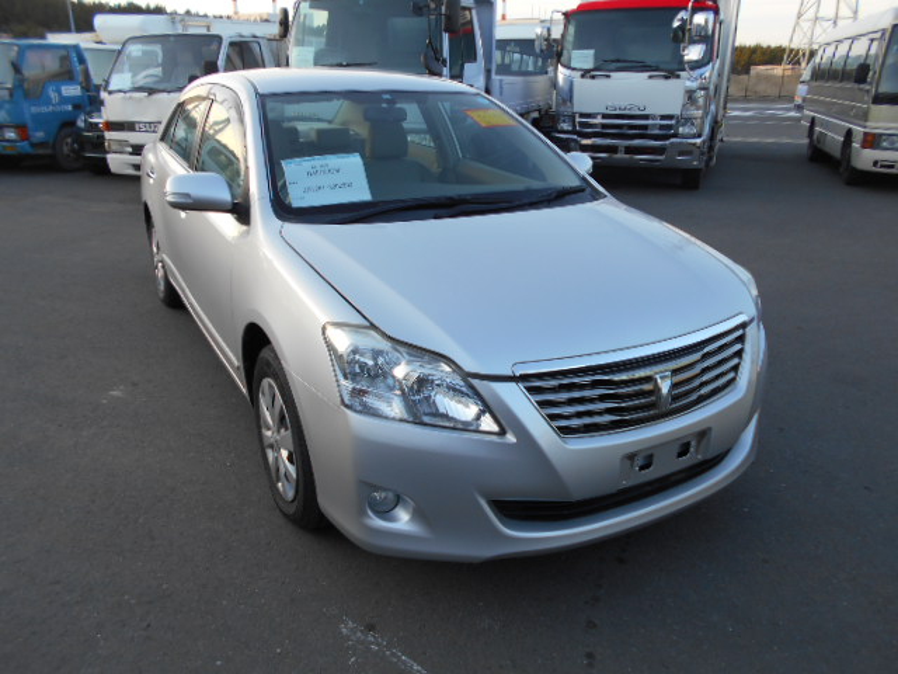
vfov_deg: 53.1
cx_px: 449
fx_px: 674
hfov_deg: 67.3
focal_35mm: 26
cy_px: 337
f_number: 3.2
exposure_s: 1/125
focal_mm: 4.6
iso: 80
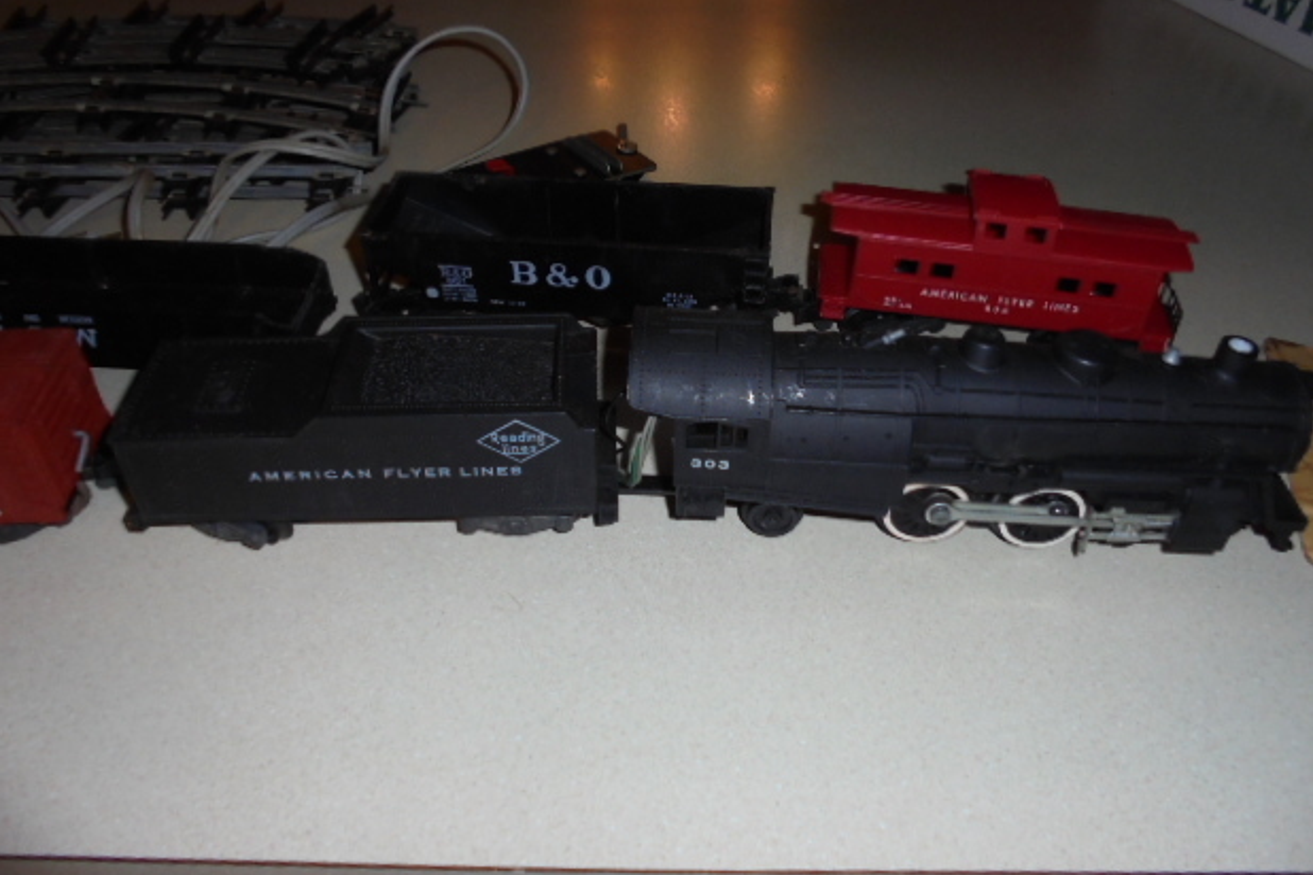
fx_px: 1021
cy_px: 367
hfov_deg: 65.5
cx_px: 663
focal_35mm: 28
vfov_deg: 46.2
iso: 200
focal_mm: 4.6
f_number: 3.5
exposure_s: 1/30
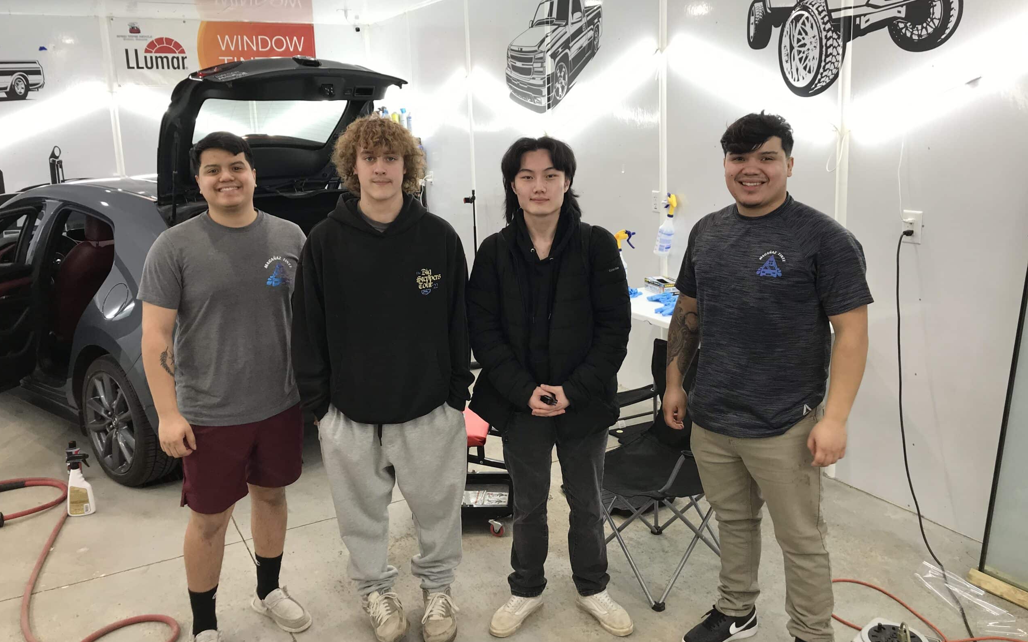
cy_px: 285
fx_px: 840
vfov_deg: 41.8
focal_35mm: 30
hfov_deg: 62.9
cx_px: 509
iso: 25
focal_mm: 3.99
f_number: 1.8
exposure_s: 1/40
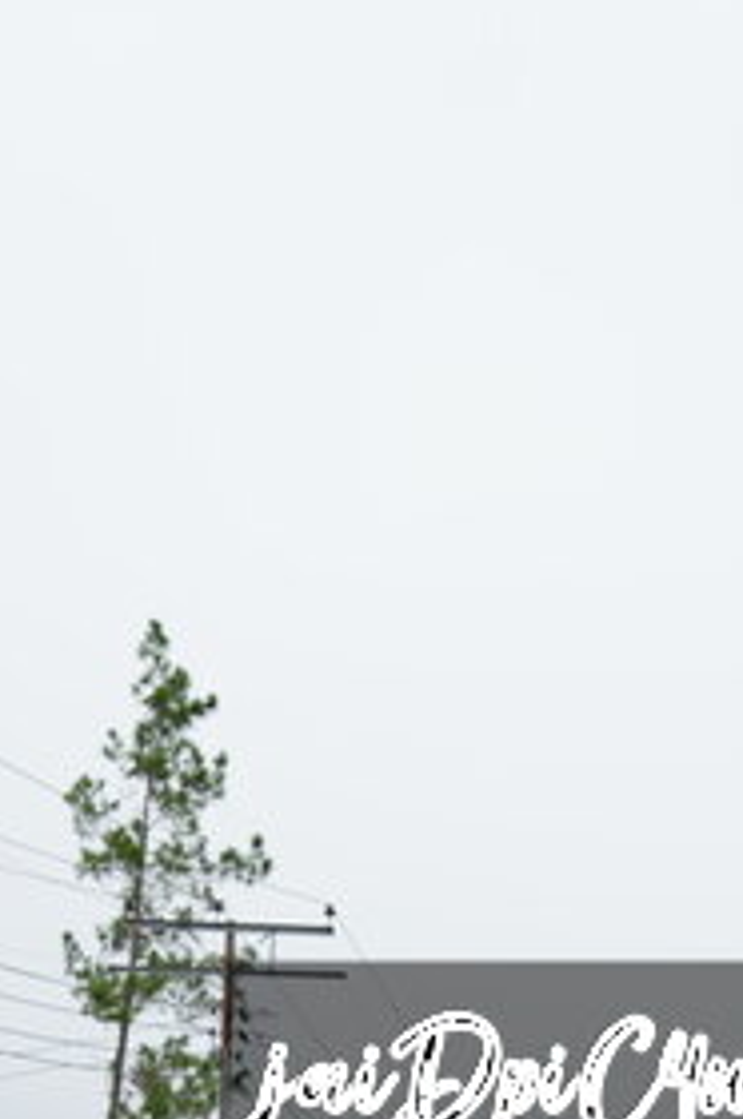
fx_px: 5586
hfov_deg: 7.6
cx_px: 513
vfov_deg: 11.1
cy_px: 1577
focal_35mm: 180
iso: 100
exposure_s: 1/500
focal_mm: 42
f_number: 2.8
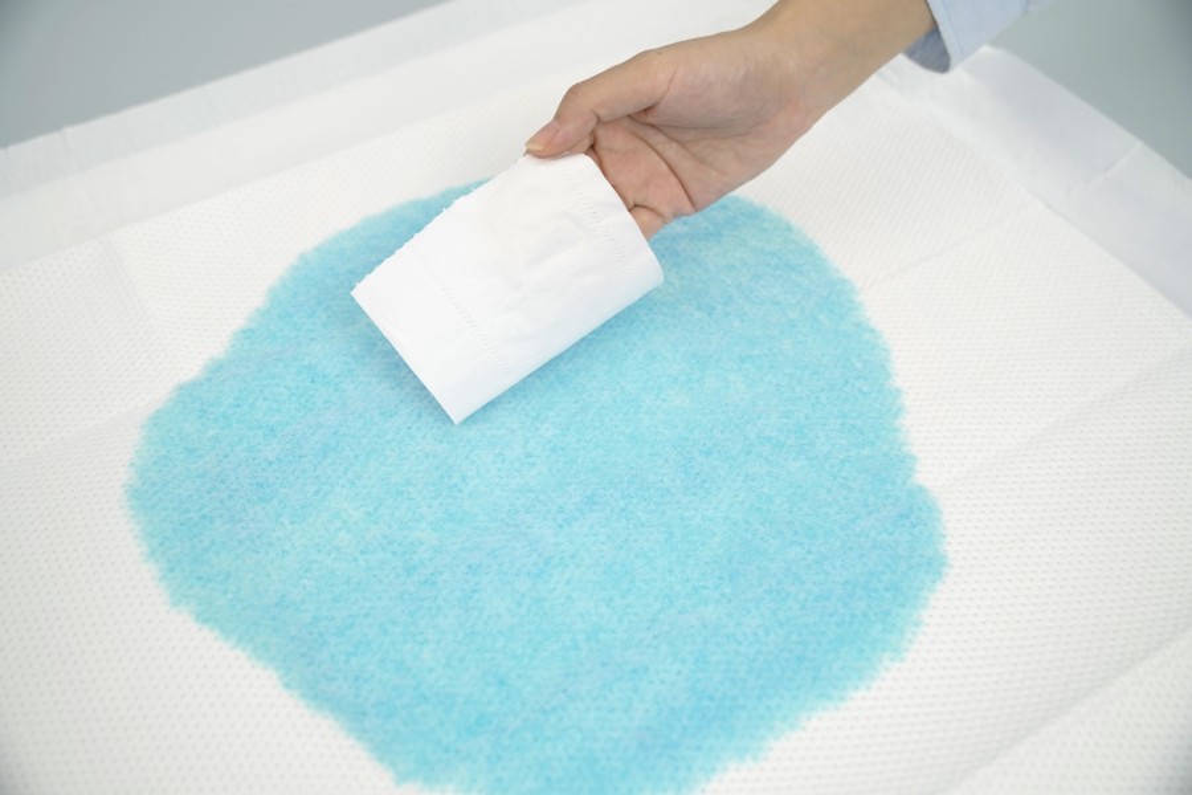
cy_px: 398
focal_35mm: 35
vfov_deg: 37.9
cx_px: 596
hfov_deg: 54.4
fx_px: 1159
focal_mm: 35
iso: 250
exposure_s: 1/160
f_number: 4
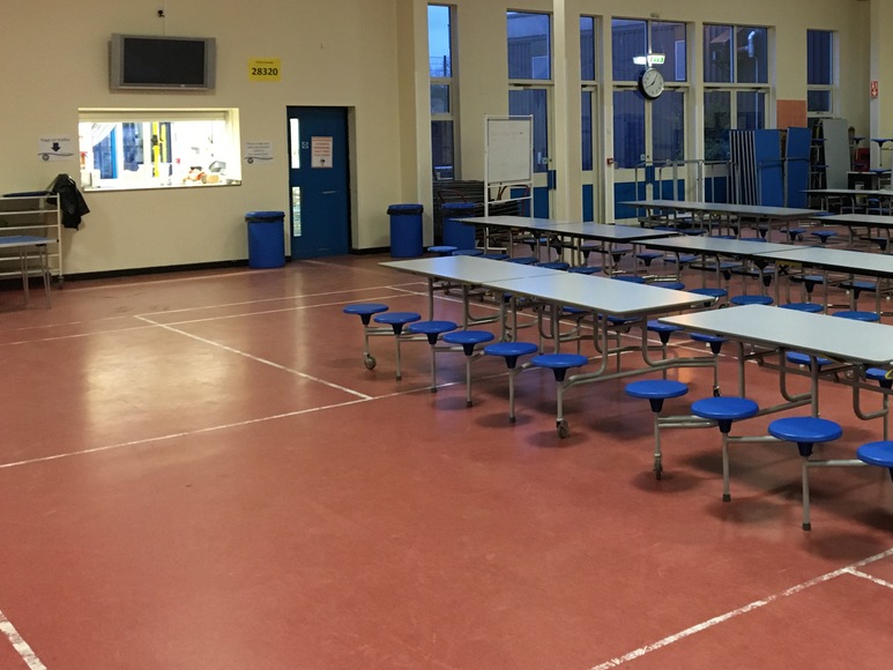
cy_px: 183
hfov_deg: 41.0
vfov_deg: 31.7
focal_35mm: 45
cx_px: 656
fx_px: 1161
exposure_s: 1/20
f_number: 2.2
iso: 200
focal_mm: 4.15
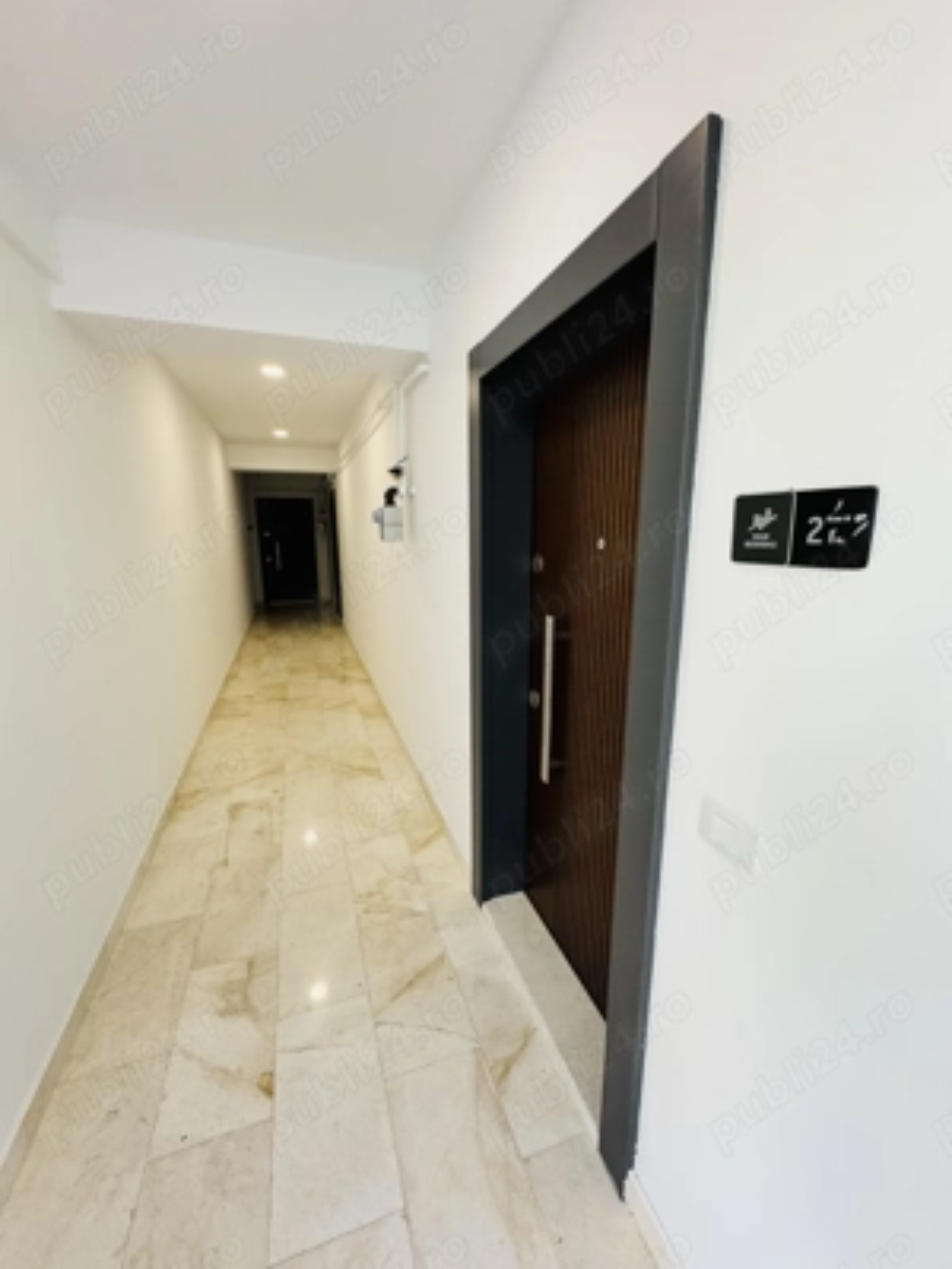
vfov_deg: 102.1
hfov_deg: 85.7
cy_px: 634
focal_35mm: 14
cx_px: 476
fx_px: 513
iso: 125
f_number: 2.2
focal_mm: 2.22
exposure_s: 1/99
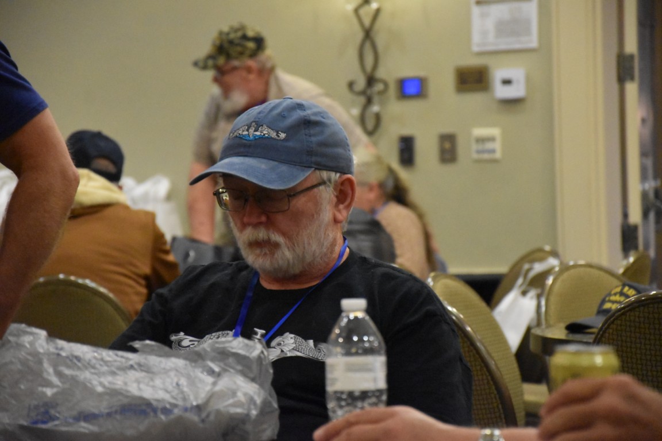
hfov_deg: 13.0
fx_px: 2896
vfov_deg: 8.7
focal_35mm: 158
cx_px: 331
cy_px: 220
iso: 9000
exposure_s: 1/125
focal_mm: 105
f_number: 5.6
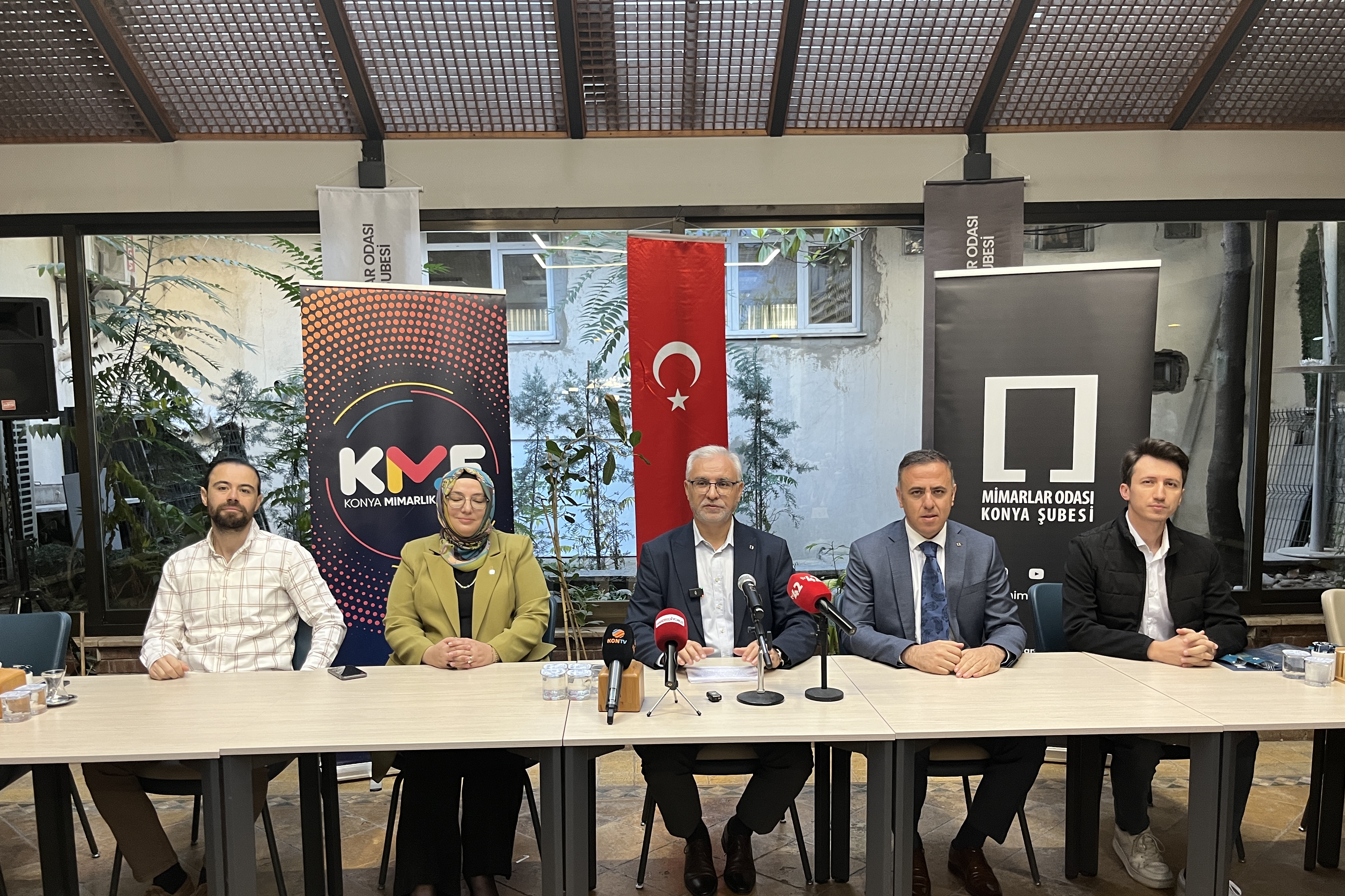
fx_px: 1046
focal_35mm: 28
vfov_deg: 46.3
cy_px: 511
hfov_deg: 65.5
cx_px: 661
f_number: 1.6
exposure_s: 1/50
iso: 200
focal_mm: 5.1
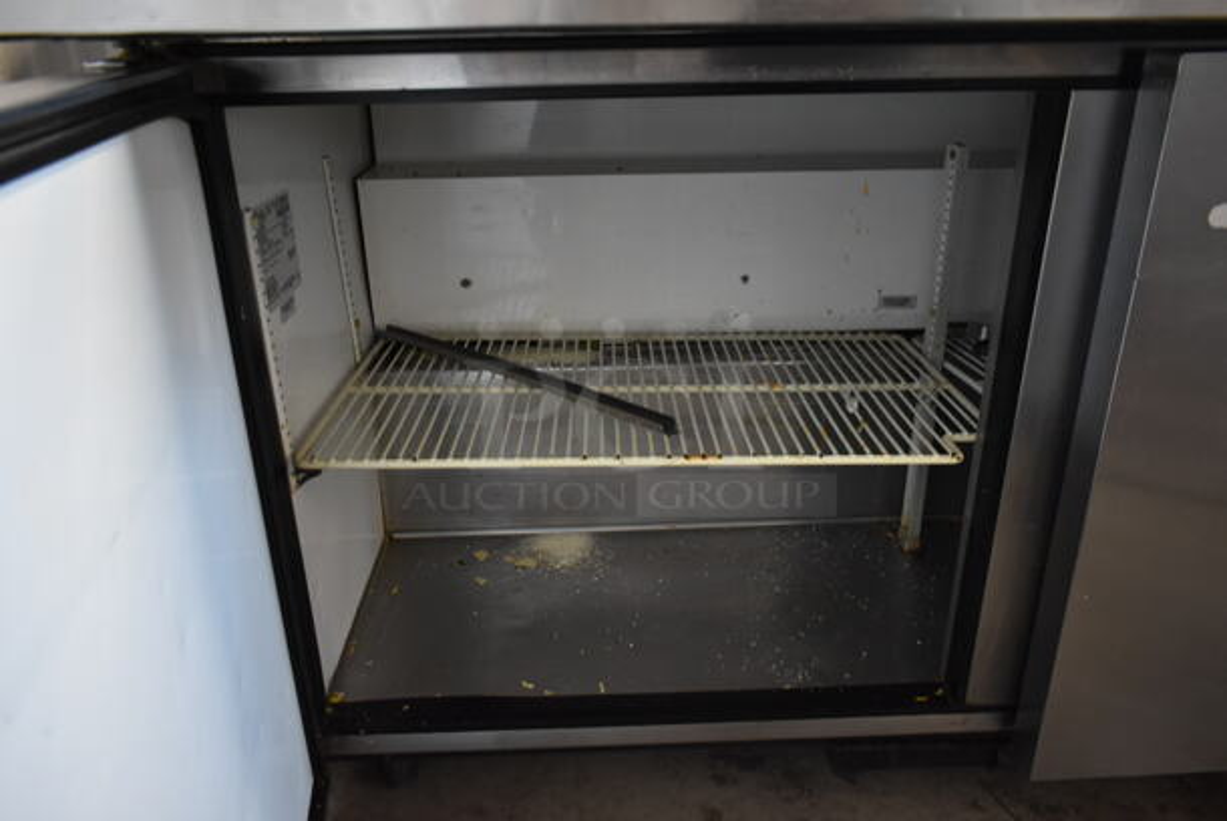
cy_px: 410
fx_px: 921
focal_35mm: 27
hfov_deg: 67.3
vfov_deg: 48.0
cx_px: 614
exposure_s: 1/30
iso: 1400
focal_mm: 18
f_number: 3.5
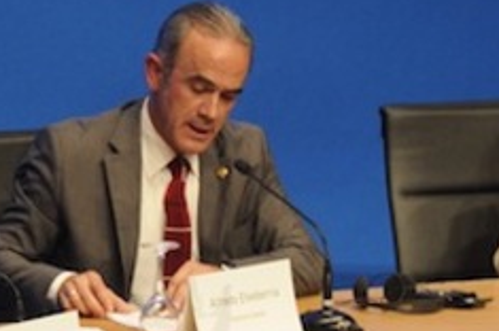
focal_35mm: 797
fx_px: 11032
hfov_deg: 2.6
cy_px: 428
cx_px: -36
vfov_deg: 1.7
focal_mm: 200
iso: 1000
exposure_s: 1/125
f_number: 4
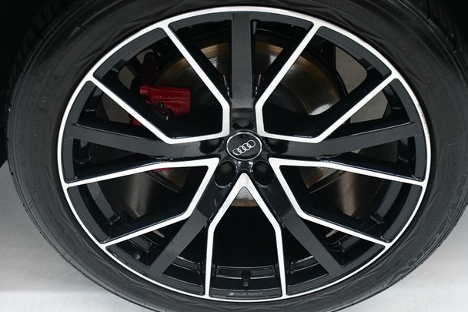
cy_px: 156
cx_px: 232
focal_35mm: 60
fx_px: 780
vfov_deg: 22.6
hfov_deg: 33.4
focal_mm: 38
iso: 3200
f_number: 4.2
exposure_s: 1/100
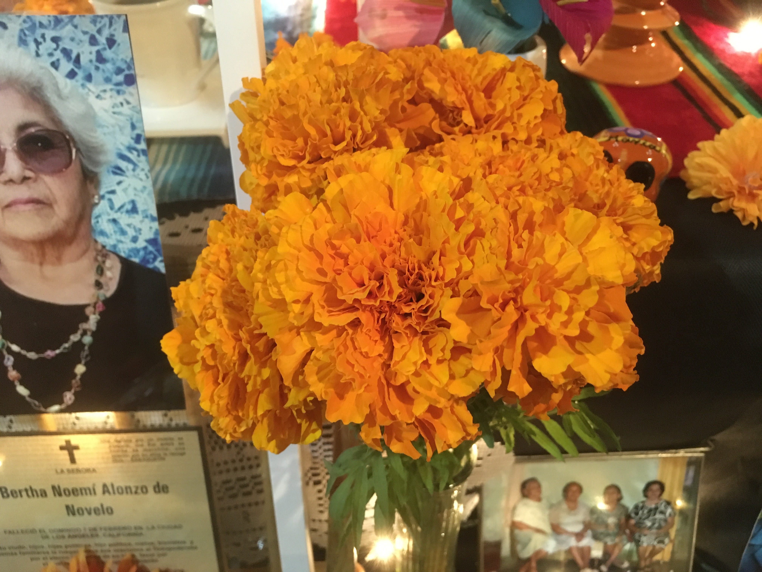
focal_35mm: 29
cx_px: 381
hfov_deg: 61.7
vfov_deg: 48.2
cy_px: 286
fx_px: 638
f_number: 2.2
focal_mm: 4.15
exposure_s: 1/15
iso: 320
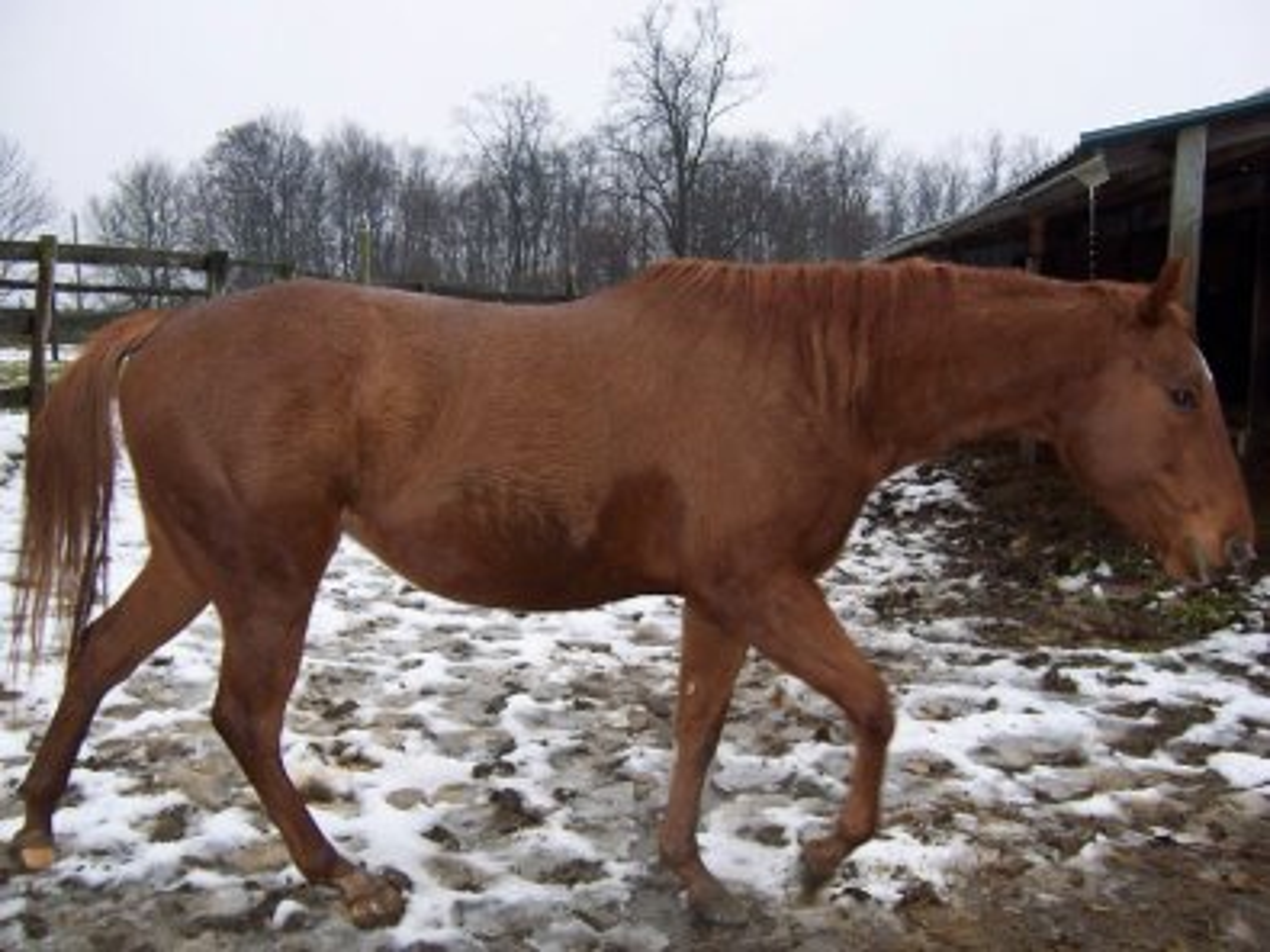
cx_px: 635
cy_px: 476
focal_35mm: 33
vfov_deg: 42.9
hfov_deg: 55.4
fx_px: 1210
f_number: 3.4
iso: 80
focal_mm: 5.5
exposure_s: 1/180
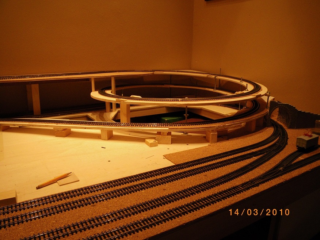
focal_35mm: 28
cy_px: 120
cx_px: 160
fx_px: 259
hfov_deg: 63.4
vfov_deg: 49.7
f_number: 3.5
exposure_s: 1/50
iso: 250
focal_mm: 5
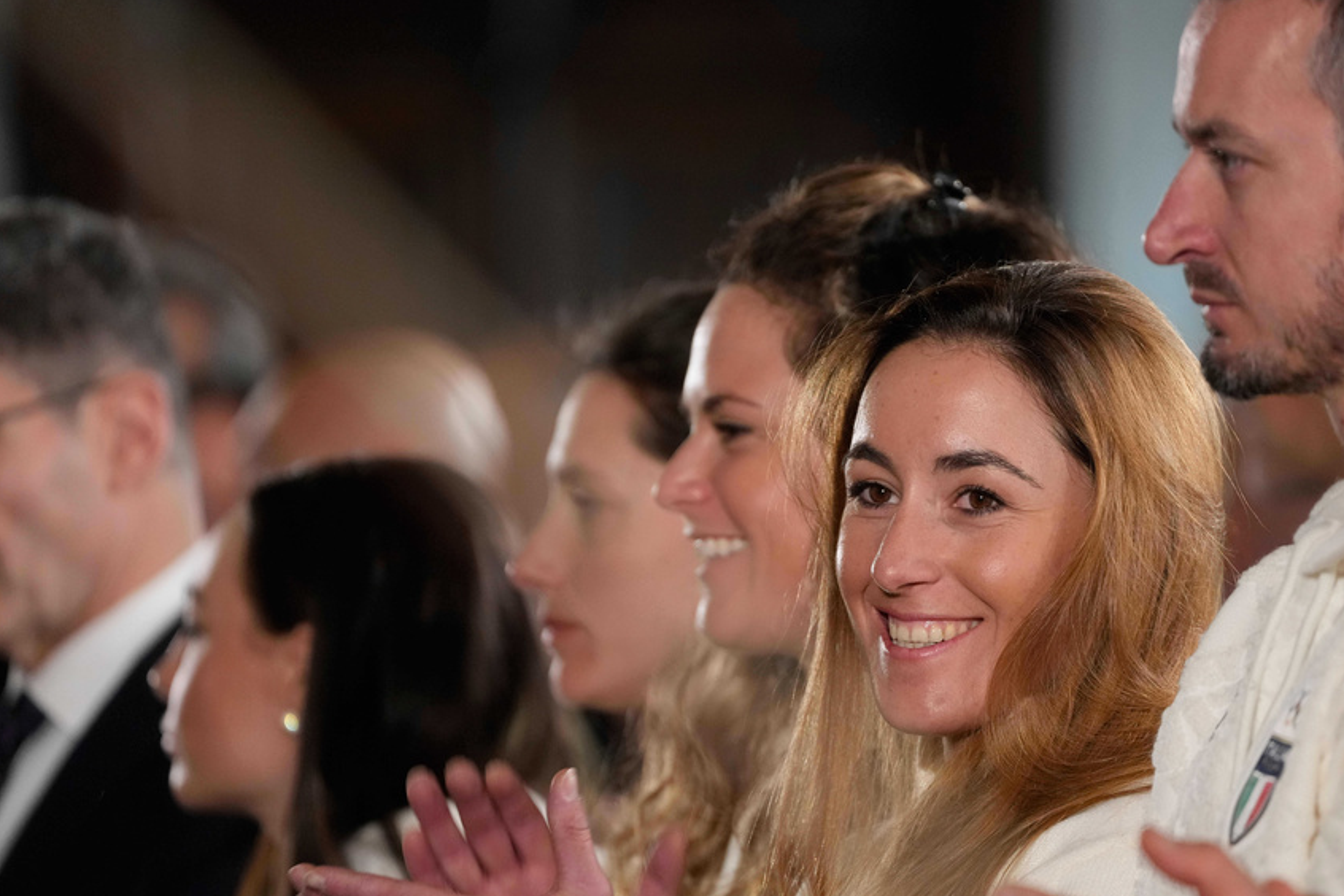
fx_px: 18068
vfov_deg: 2.8
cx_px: 791
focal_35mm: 484
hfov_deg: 4.3
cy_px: 522
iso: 3200
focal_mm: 400
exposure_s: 1/160
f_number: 5.6
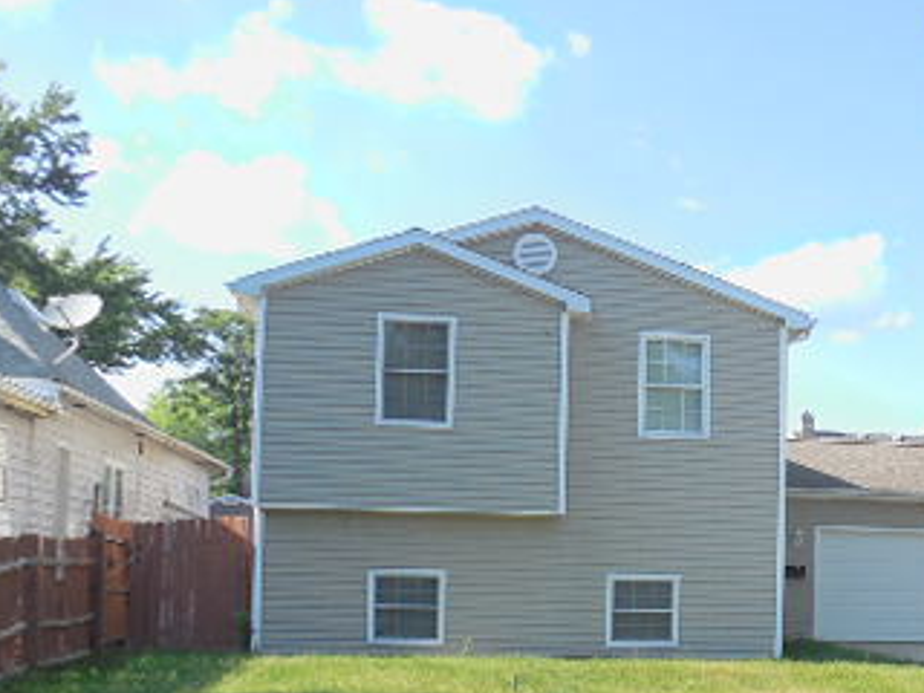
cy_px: 543
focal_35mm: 50
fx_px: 1335
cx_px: 731
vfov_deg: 28.6
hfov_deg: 36.9
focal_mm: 4.5
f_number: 3.1
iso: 125
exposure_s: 1/640
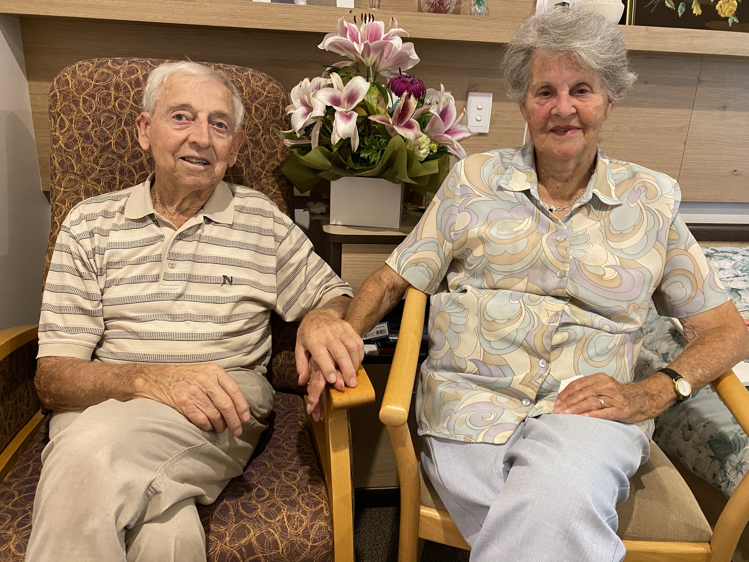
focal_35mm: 26
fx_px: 563
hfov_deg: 67.3
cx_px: 374
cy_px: 281
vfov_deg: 53.1
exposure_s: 1/50
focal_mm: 4.25
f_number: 1.8
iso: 320
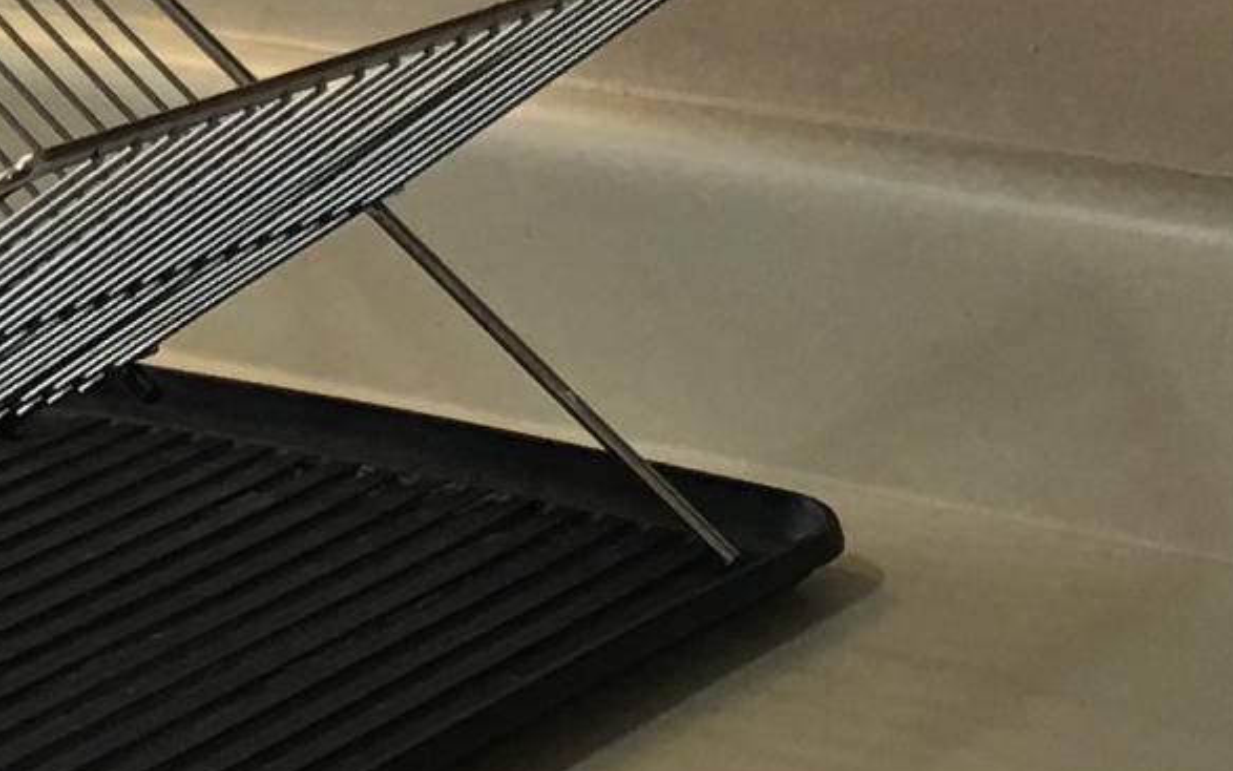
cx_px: -292
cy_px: -332
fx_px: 5276
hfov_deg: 13.0
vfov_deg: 8.2
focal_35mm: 157
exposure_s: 1/30
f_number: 2.2
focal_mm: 4.15
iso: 32
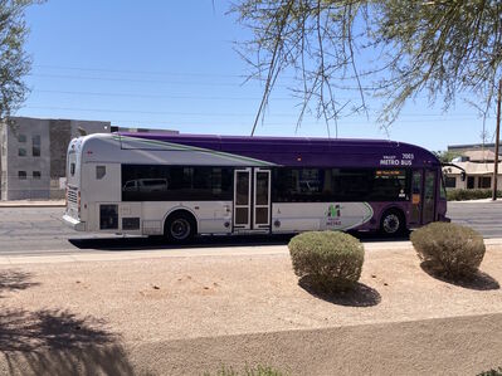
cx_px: 251
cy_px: 188
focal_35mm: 28
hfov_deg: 63.5
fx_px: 406
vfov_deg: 49.7
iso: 20
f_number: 1.8
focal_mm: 3.99
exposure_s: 1/1845
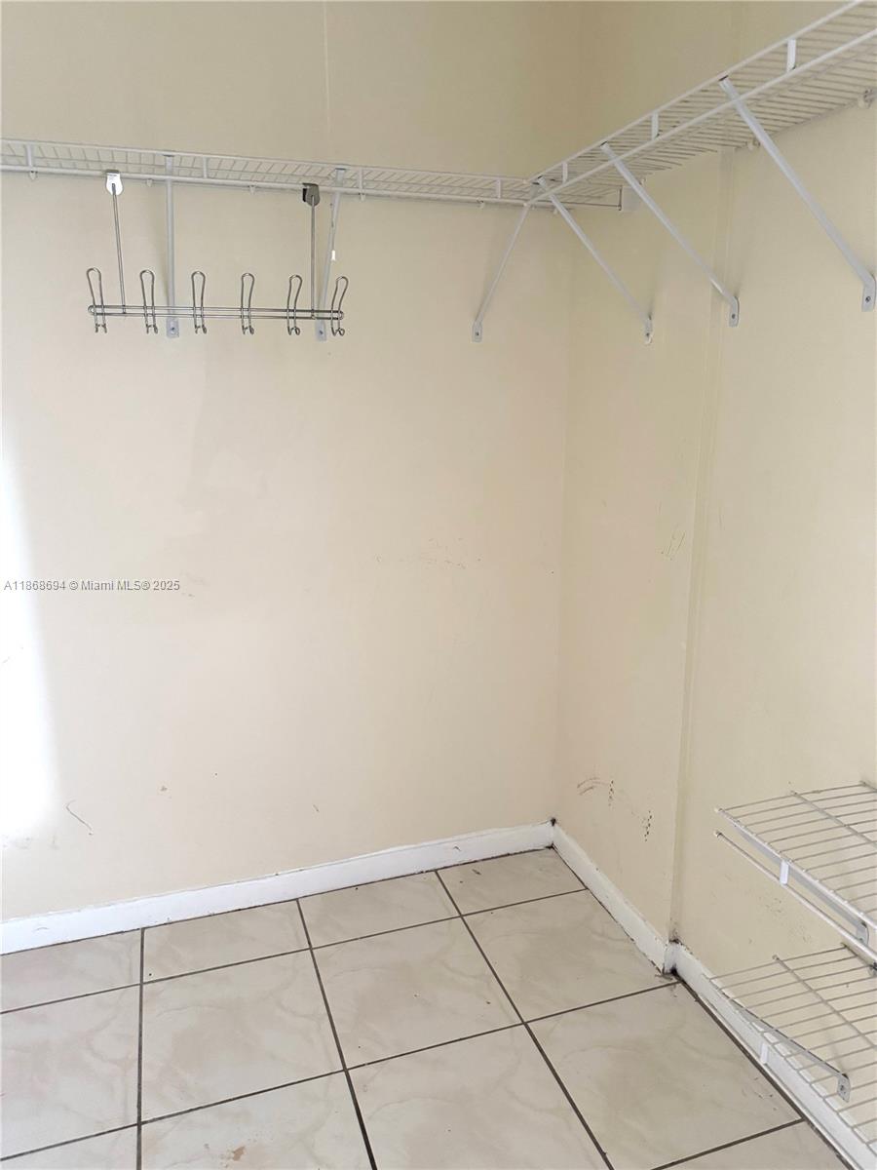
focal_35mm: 24
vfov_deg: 71.6
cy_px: 585
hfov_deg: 56.8
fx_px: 811
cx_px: 438
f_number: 1.78
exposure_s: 1/60
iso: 500
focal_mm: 6.76
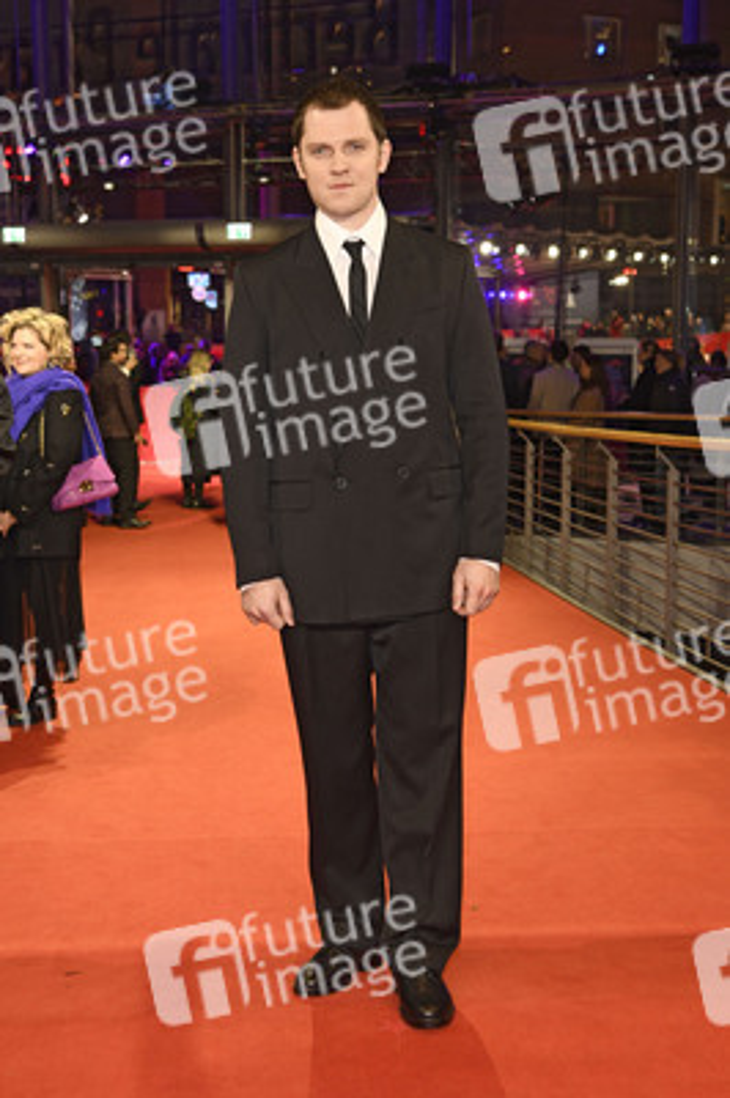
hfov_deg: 28.0
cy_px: 549
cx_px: 365
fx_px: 1462
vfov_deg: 41.1
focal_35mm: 48
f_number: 5
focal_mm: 48
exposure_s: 1/125
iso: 1250
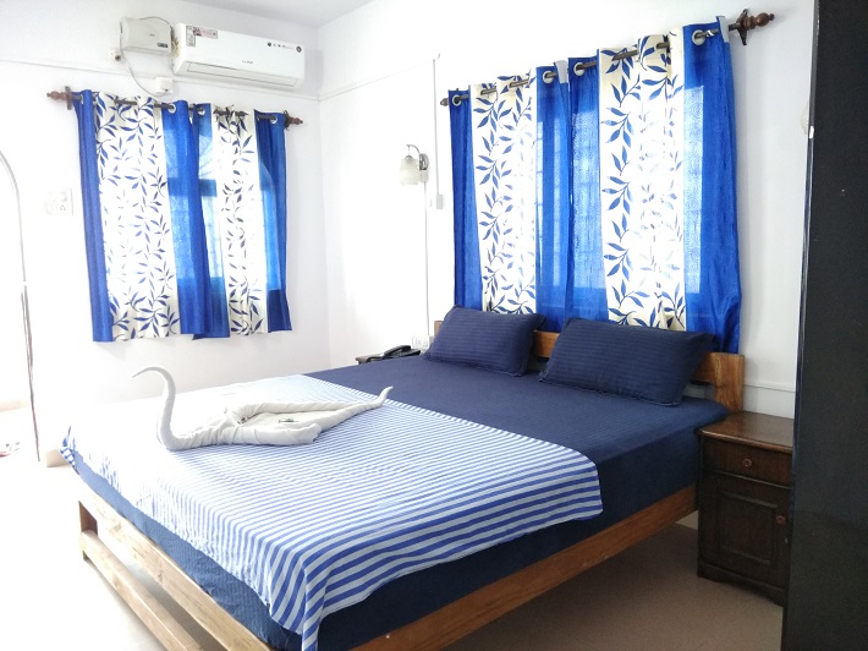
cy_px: 326
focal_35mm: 21
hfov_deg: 79.0
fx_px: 526
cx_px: 434
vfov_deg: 63.4
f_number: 2
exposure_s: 1/25
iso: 640
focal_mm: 3.57
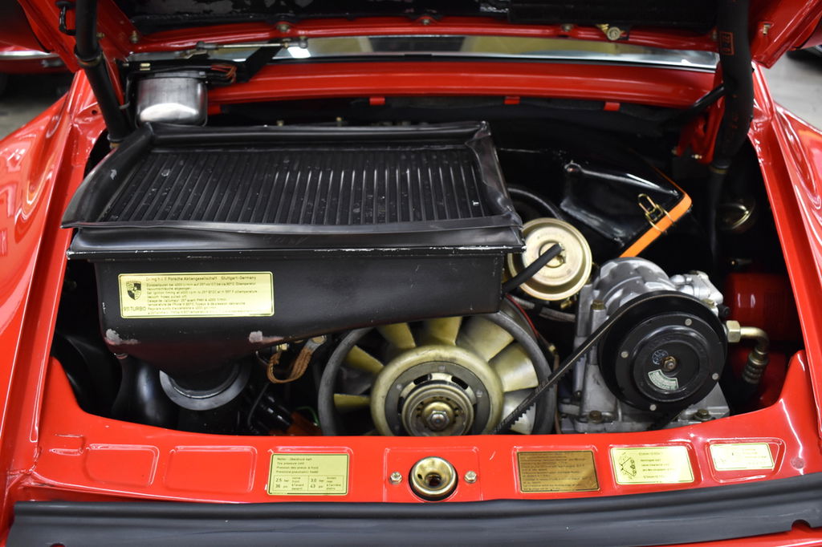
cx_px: 411
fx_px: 856
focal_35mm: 38
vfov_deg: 35.5
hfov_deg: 51.3
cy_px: 274
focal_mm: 25
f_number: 4
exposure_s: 1/40
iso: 1100
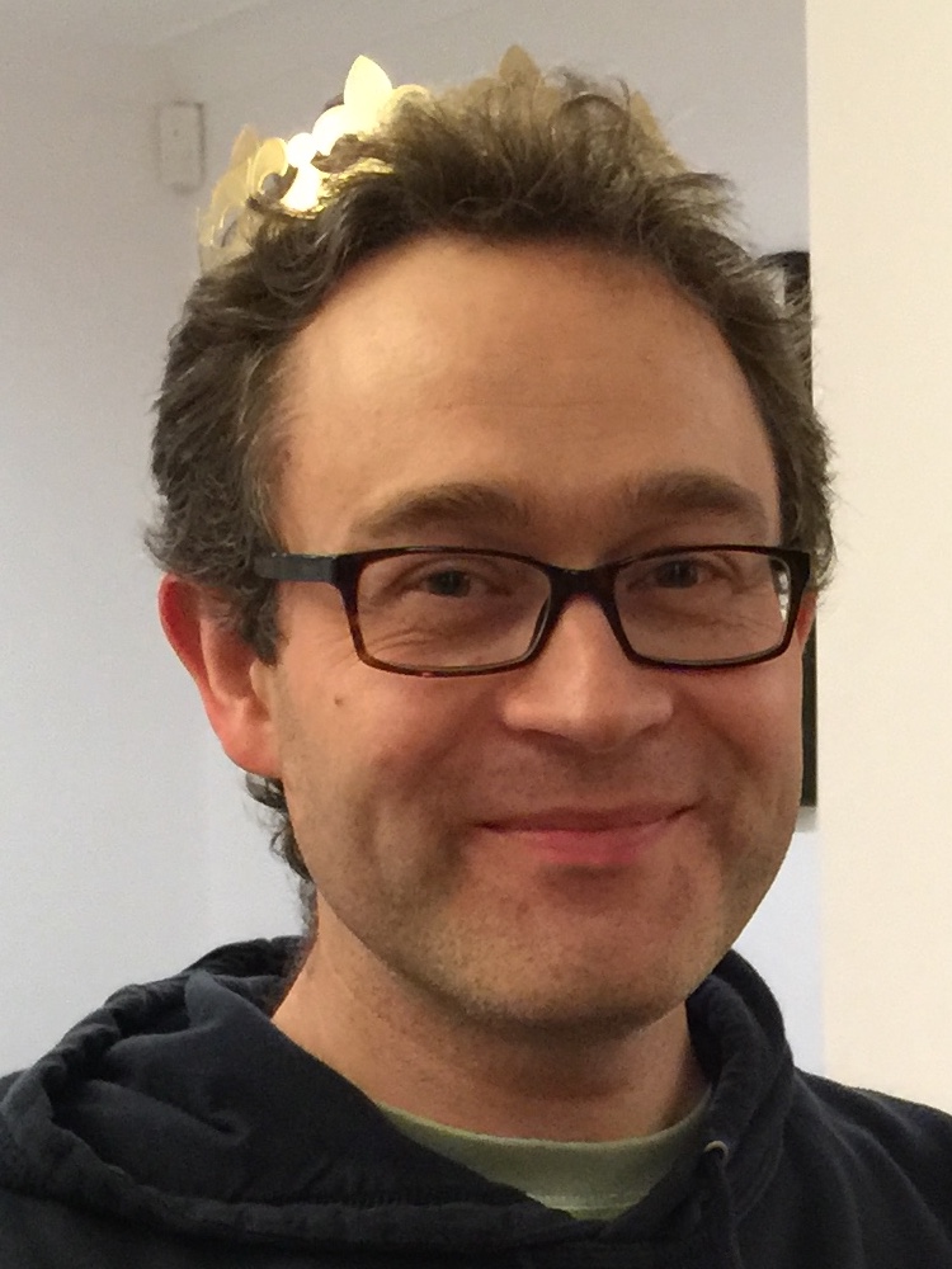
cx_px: 476
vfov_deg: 61.7
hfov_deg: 48.2
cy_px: 634
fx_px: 1063
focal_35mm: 29
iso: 125
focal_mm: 4.15
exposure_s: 1/10
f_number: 2.2
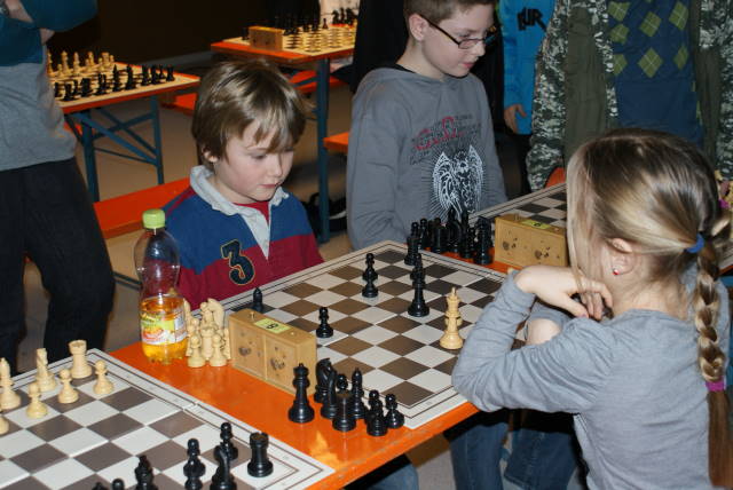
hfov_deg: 37.8
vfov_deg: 25.8
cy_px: 245
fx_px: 1070
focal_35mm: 52
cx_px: 366
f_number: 5.6
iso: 400
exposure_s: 1/60
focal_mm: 35
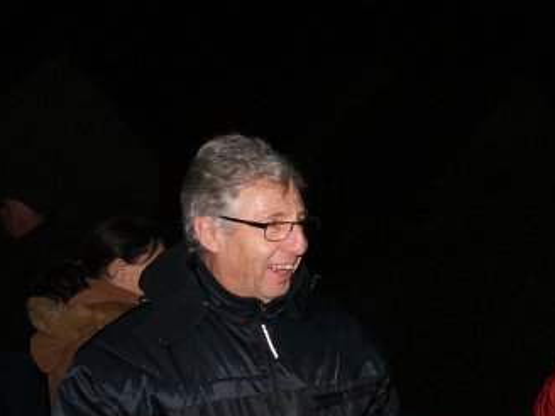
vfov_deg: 23.5
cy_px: 281
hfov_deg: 29.4
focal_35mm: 62
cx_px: 538
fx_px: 994
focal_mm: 22
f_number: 5.6
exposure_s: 1/60
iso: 400
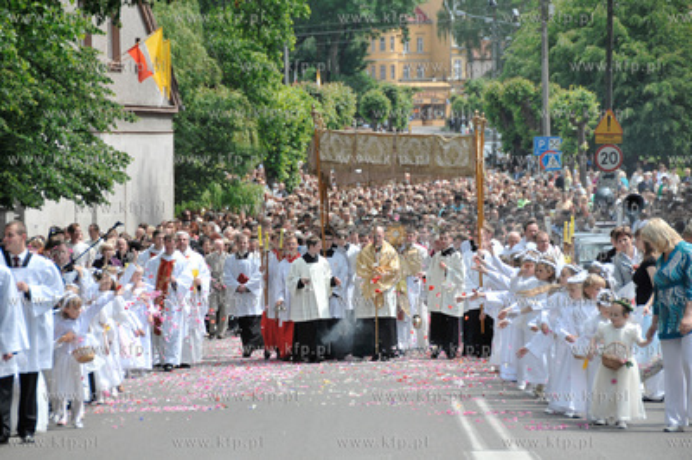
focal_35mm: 202
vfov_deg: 6.8
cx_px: 346
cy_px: 230
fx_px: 3889
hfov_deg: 10.2
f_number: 5.6
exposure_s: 1/320
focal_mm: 135
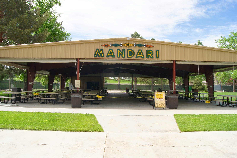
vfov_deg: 47.9
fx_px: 178
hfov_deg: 67.4
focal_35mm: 27
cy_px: 79
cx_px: 118
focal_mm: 18
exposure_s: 1/200
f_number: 10
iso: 200
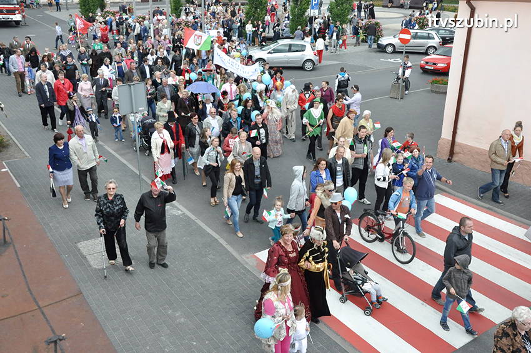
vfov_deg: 36.8
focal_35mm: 36
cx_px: 266
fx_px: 530
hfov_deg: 53.2
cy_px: 176
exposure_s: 1/400
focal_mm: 24
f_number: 10
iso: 1250
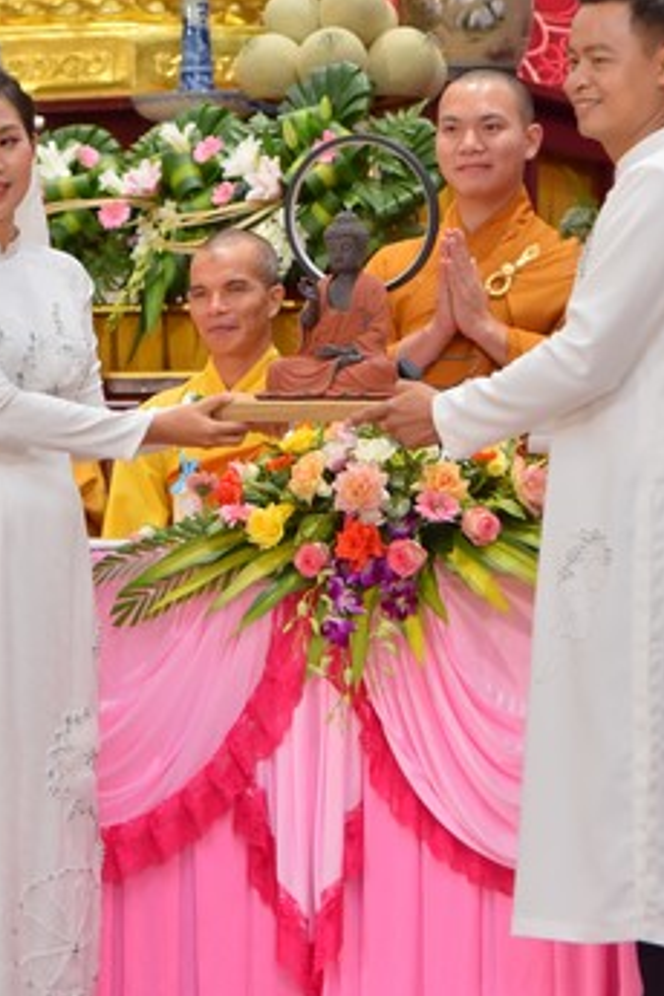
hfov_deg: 8.6
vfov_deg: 12.8
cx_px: 163
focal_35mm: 160
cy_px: 237
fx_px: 4426
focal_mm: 85
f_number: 5
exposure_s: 1/200
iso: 1250
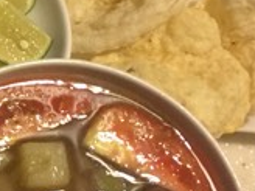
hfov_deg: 10.1
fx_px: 1333
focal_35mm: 181
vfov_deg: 8.2
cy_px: 126
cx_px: -263
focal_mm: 4.15
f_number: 2.2
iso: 64
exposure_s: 1/17
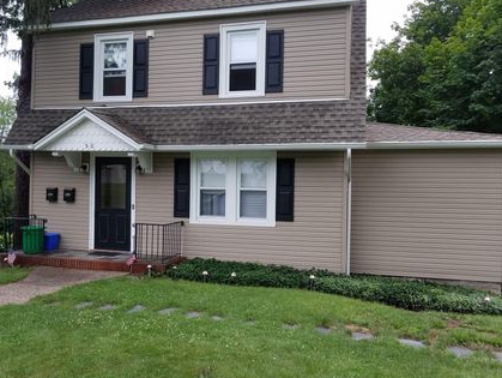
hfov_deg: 58.2
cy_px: 170
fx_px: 450
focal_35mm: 31
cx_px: 229
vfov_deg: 45.4
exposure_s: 1/838
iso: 50
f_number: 1.7
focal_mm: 4.2
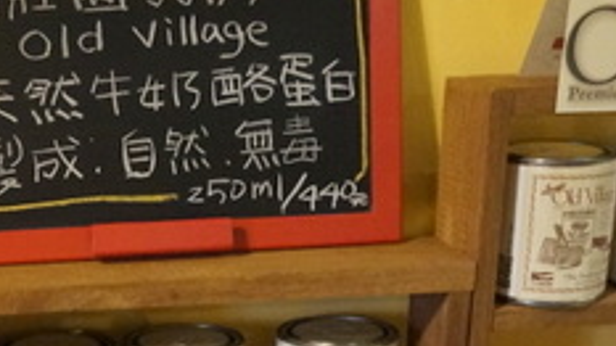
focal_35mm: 69
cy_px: 453
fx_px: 1127
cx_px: 153
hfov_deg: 30.1
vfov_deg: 16.5
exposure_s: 1/60
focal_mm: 16
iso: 3200
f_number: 3.5
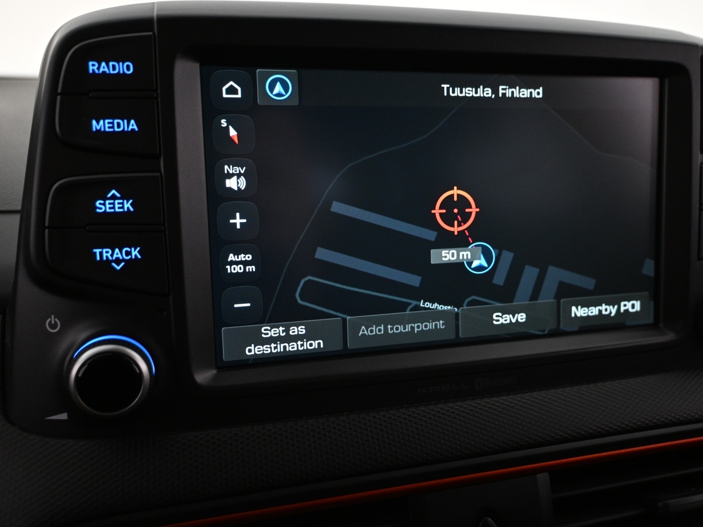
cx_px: 390
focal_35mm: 33
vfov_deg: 42.9
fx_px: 670
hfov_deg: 55.2
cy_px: 260
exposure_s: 1/50
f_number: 3.8
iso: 1600
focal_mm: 20
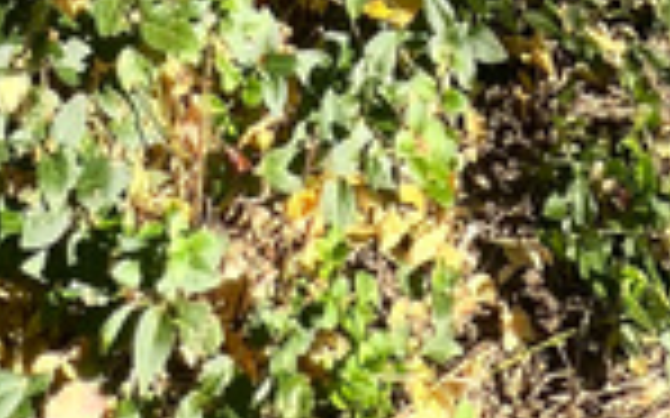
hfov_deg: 29.0
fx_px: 1296
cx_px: 364
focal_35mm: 71
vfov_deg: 10.6
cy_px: -908
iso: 32
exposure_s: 1/419
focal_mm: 1.57
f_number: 1.8
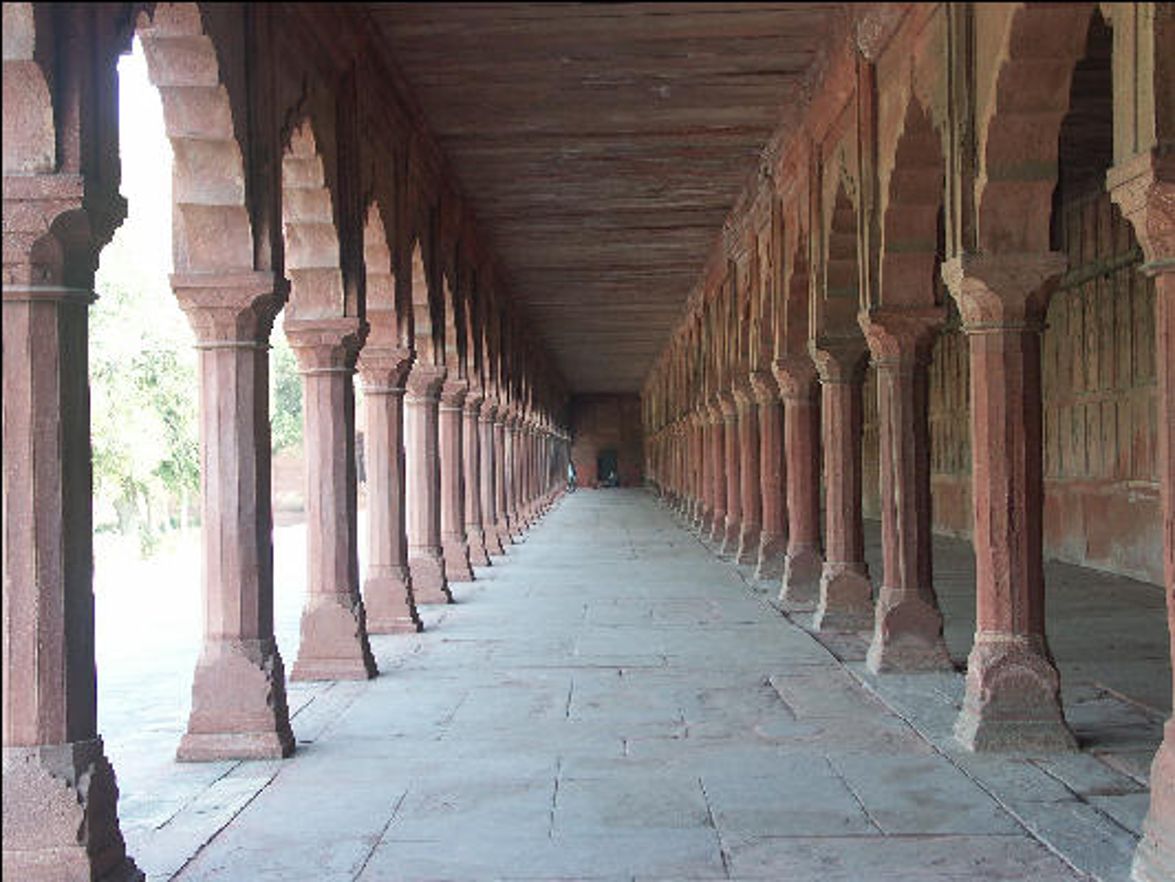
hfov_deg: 39.6
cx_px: 588
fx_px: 1630
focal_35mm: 48
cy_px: 441
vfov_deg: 30.3
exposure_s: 1/60
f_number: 3.2
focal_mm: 12.42
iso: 100
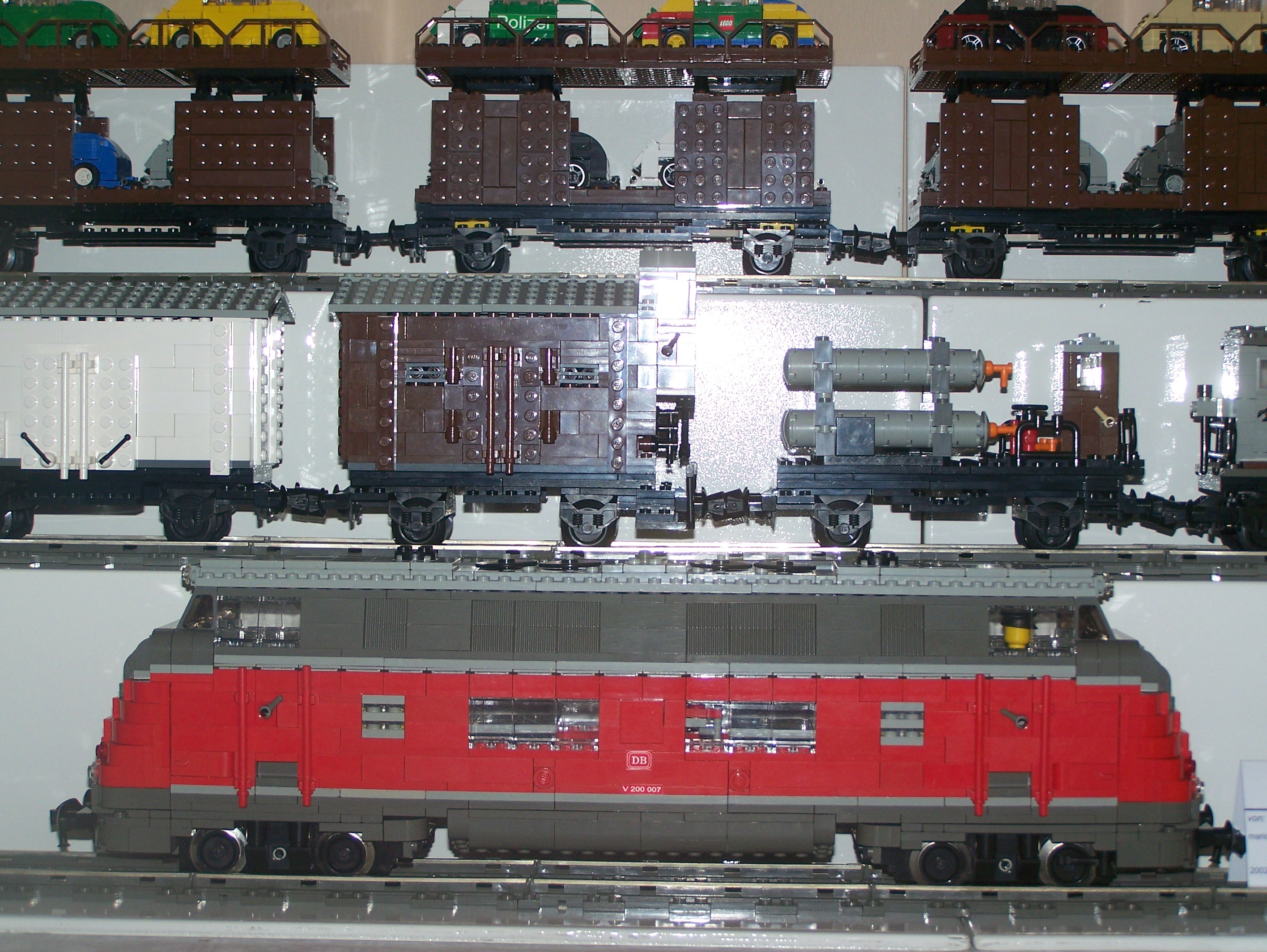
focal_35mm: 67
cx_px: 634
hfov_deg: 29.0
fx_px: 2454
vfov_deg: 22.0
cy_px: 476
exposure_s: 1/80
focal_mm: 11.1
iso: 80
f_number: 3.2
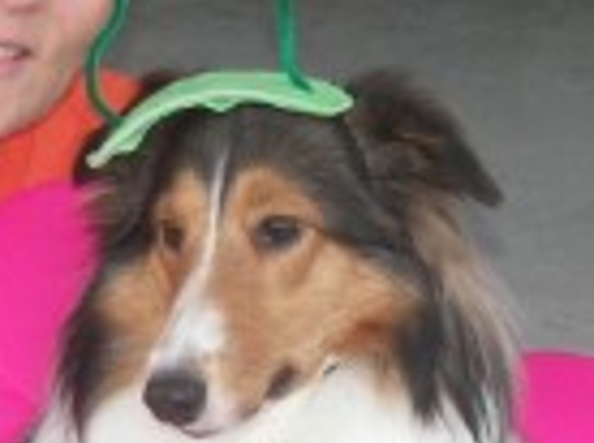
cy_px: 308
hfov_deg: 6.4
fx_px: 5310
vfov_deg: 4.8
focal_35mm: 310
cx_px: 52
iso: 100
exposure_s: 1/40
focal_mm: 15.8
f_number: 3.2
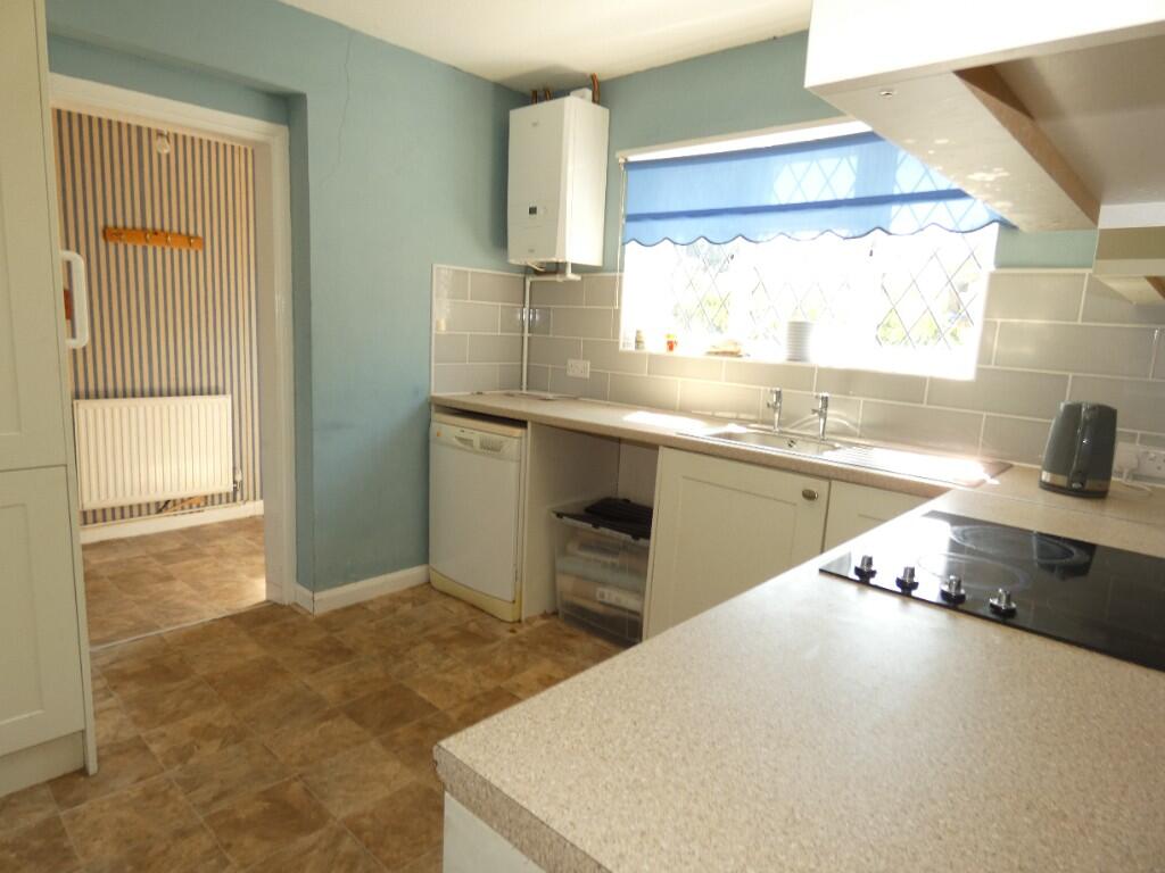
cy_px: 436
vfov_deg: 66.0
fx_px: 673
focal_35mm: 20
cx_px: 582
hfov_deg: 81.7
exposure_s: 1/40
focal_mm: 3.6
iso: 80
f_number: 2.8
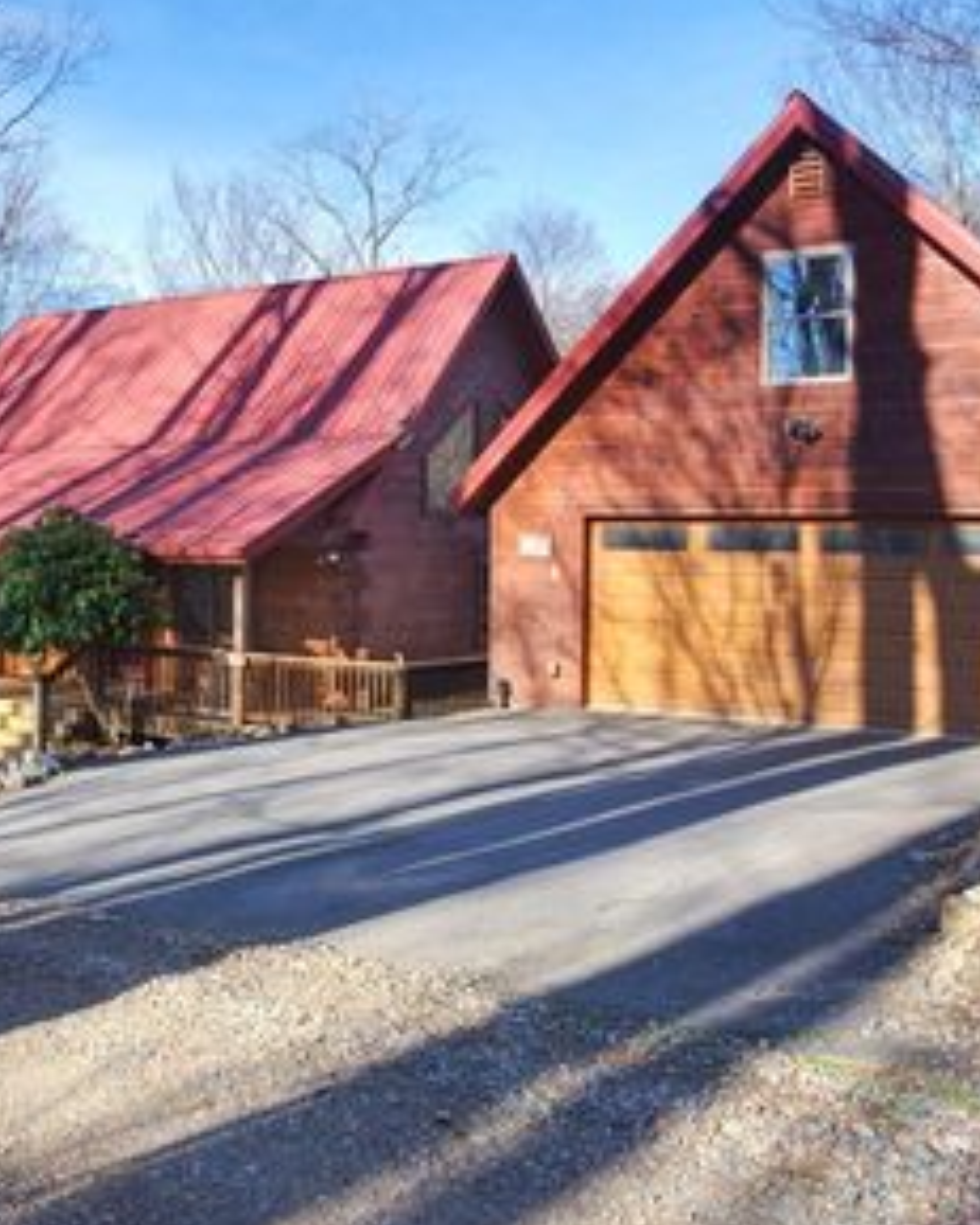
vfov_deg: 46.8
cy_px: 551
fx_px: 1415
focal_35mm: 39
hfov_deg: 37.6
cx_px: 288
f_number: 9
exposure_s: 1/200
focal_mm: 24
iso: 200
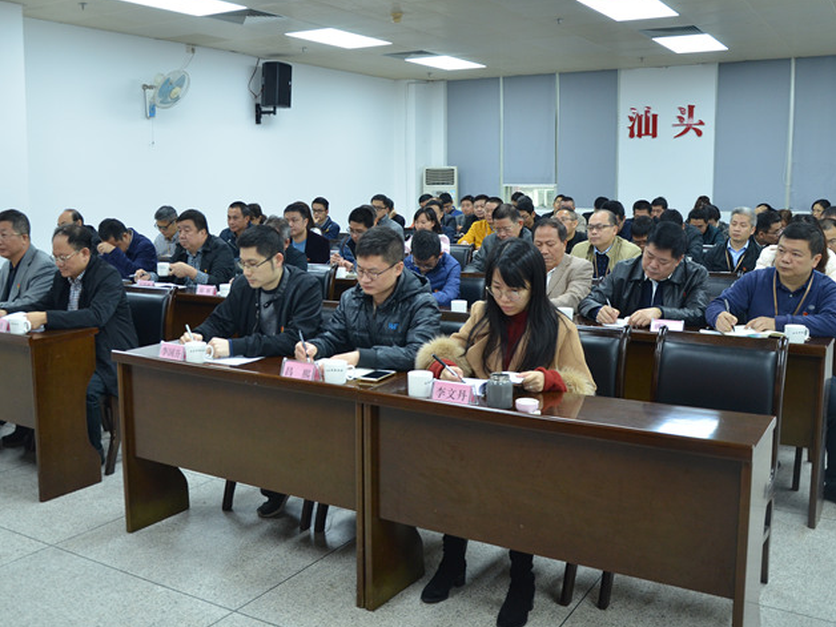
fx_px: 797
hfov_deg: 55.1
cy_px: 280
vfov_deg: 42.9
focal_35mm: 33
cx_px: 351
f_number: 4
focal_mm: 18
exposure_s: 1/60
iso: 500
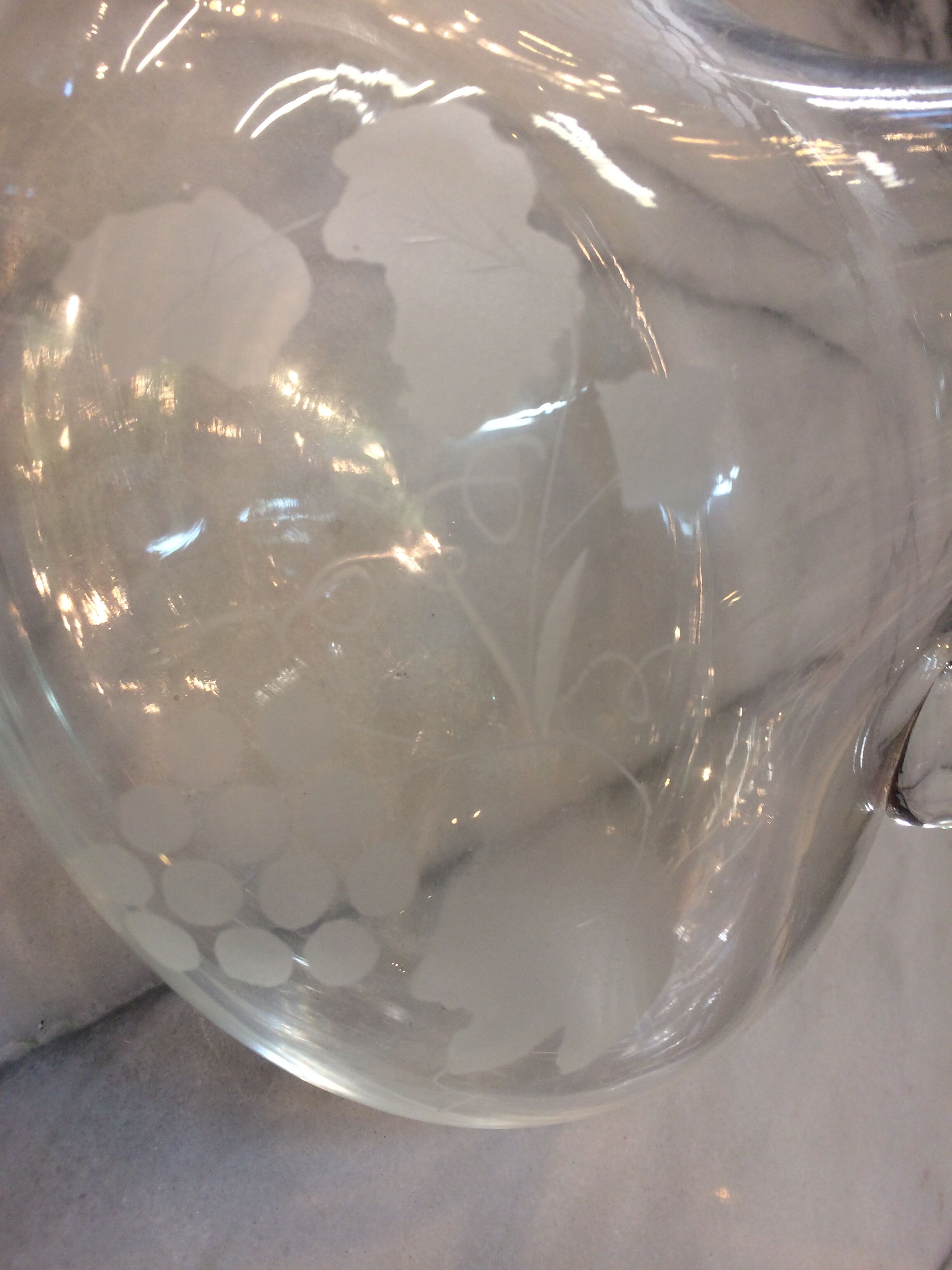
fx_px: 1063
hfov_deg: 48.2
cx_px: 476
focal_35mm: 29
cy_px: 635
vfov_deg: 61.7
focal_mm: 4.15
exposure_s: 1/33
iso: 50
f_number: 2.2
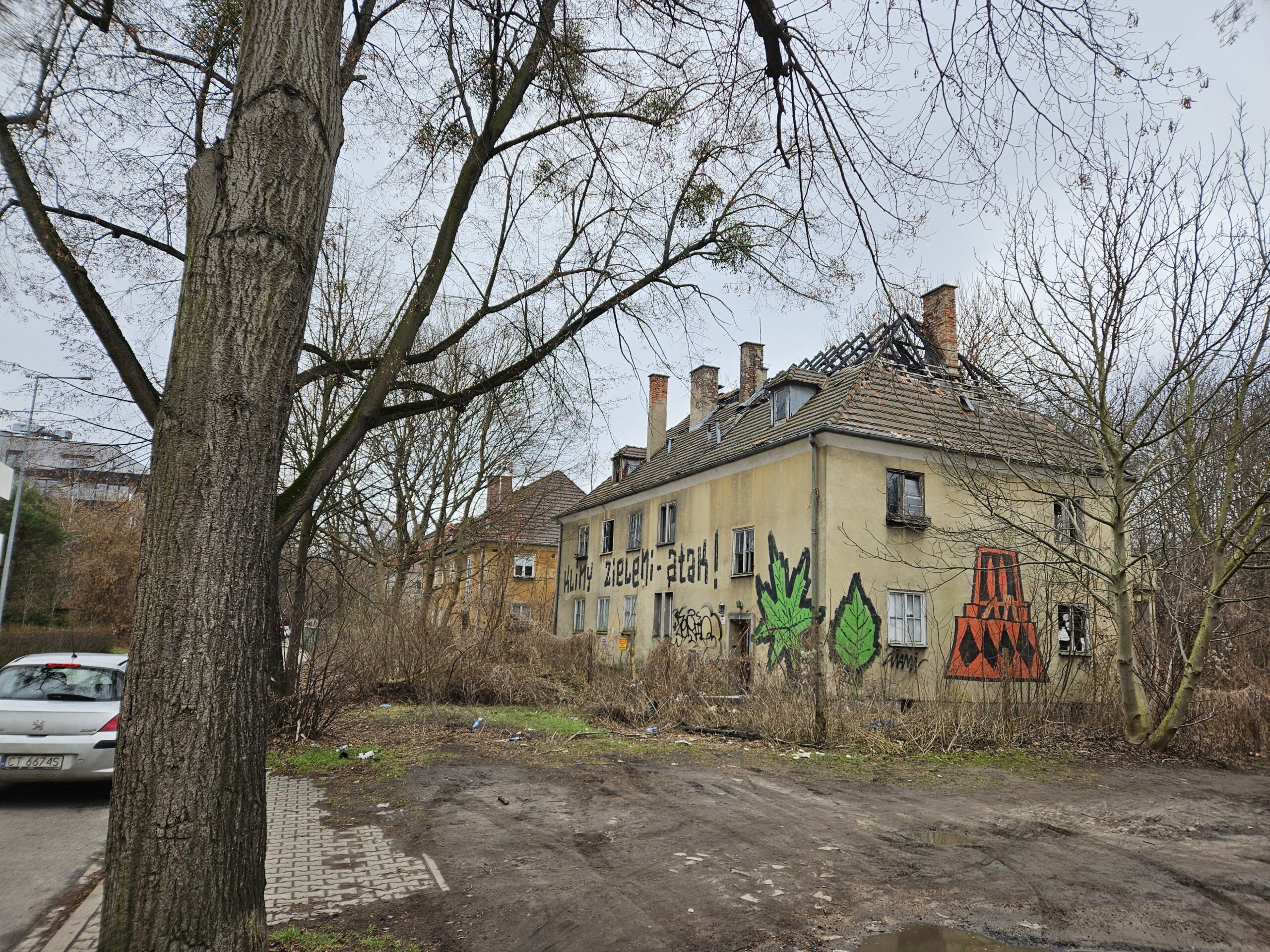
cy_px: 476
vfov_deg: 58.9
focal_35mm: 23
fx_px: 844
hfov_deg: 73.9
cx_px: 635
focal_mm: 5.4
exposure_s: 1/611
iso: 25
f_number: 1.8
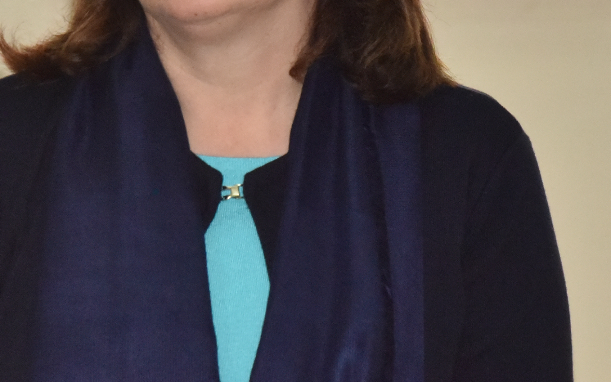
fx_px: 4996
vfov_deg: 4.4
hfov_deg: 7.0
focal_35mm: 300
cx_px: 236
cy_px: -14
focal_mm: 105
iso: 2500
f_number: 10
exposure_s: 1/250
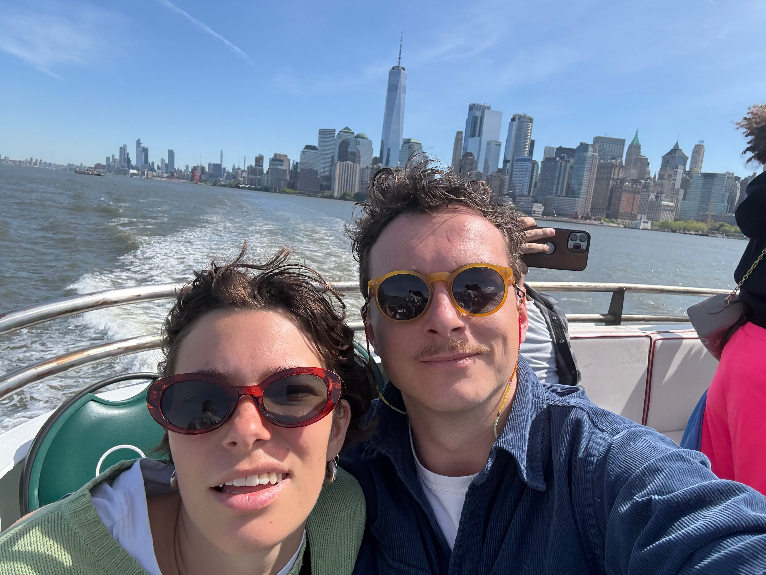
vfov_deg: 58.9
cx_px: 383
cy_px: 288
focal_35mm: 23
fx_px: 509
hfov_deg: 73.9
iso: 32
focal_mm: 2.69
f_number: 1.9
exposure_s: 1/871
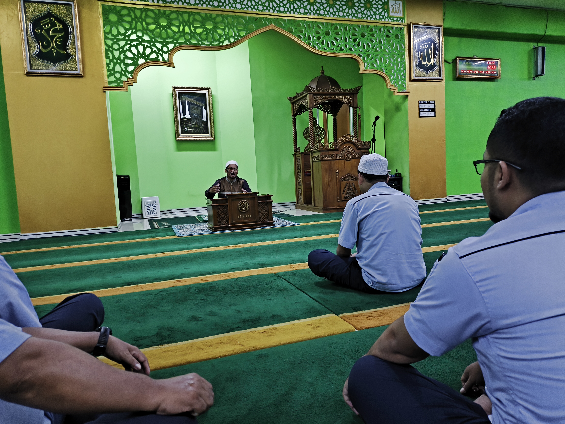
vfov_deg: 54.9
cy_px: 212
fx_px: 408
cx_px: 282
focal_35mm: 25
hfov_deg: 69.4
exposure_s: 1/16.7
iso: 800
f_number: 1.7
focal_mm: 4.71
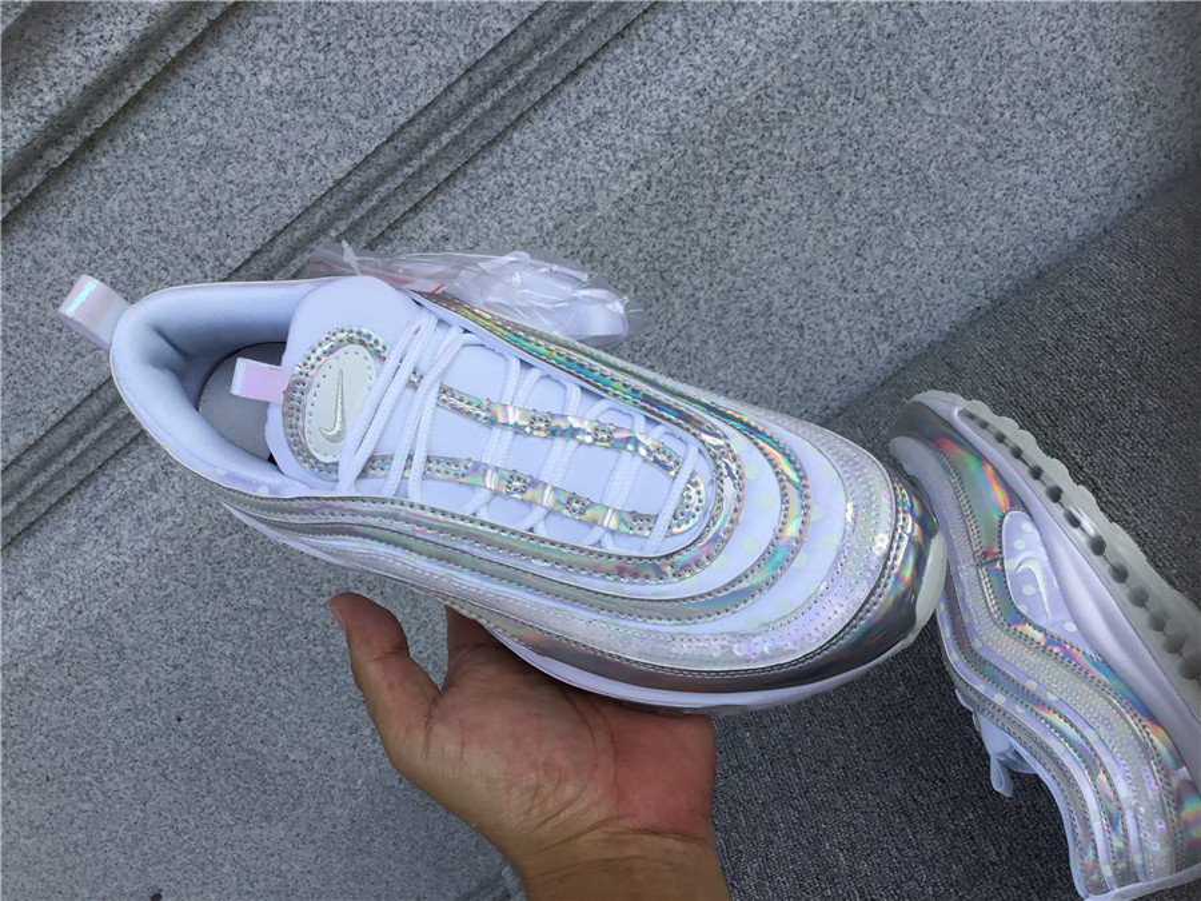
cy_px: 450
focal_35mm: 31
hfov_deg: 58.4
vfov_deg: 45.4
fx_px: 1076
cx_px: 600
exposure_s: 1/646
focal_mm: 3.3
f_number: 2.4
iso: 25
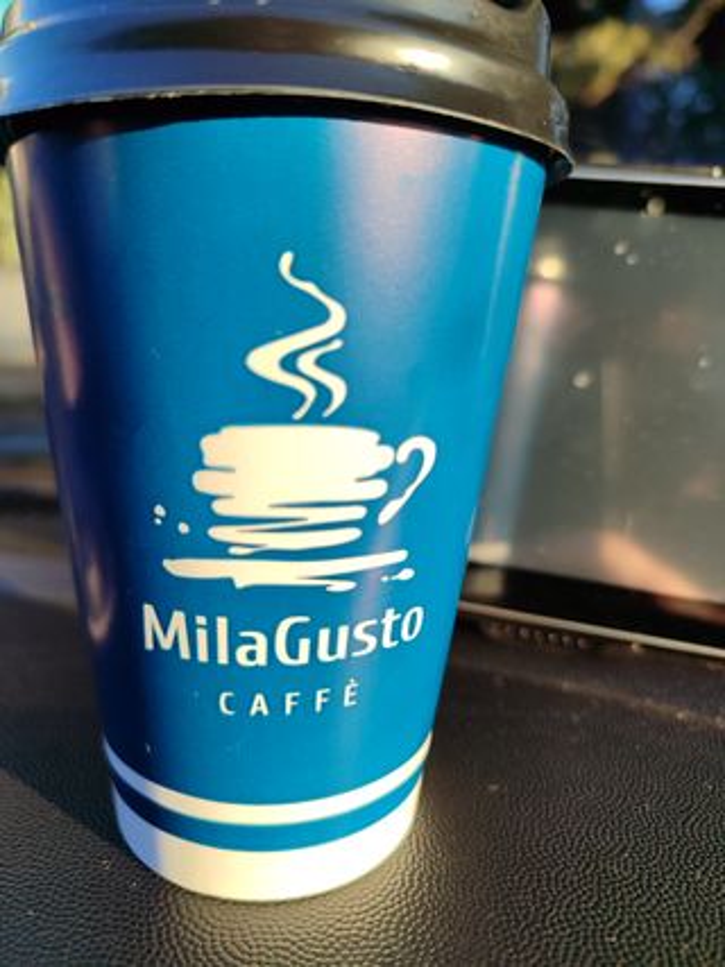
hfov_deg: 54.9
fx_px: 698
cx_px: 362
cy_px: 484
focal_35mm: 25
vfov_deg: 69.4
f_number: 1.89
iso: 50
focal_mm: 5.95
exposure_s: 1/189
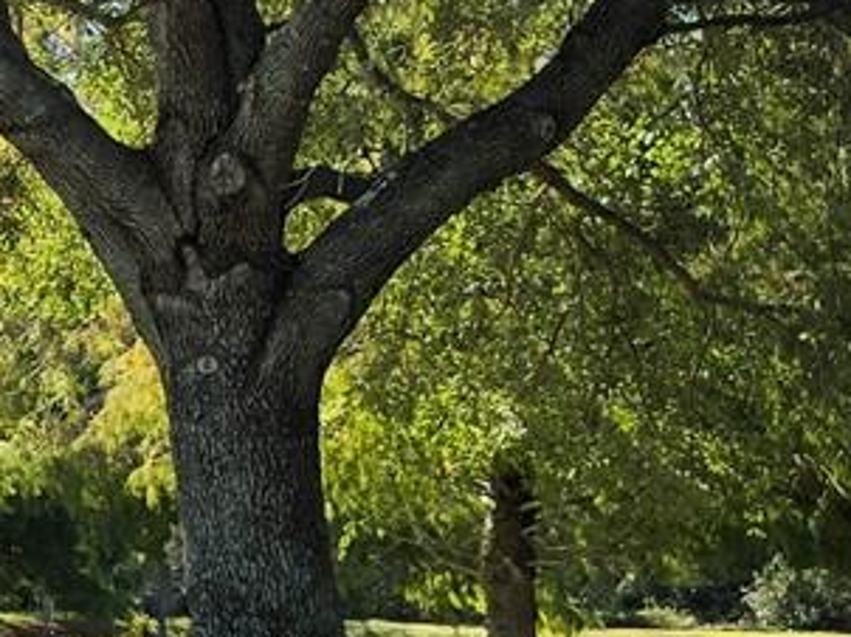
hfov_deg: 14.2
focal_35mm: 122
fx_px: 2997
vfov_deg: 12.1
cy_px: 364
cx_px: -699
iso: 12
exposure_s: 1/514
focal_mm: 6.3
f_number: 1.7
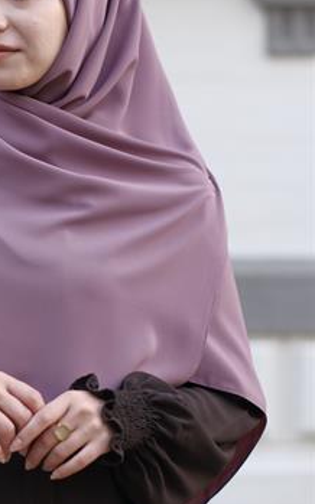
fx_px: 2020
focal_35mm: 147
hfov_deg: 8.9
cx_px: 27
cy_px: 215
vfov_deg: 14.2
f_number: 1.8
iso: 125
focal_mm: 56
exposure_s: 1/125
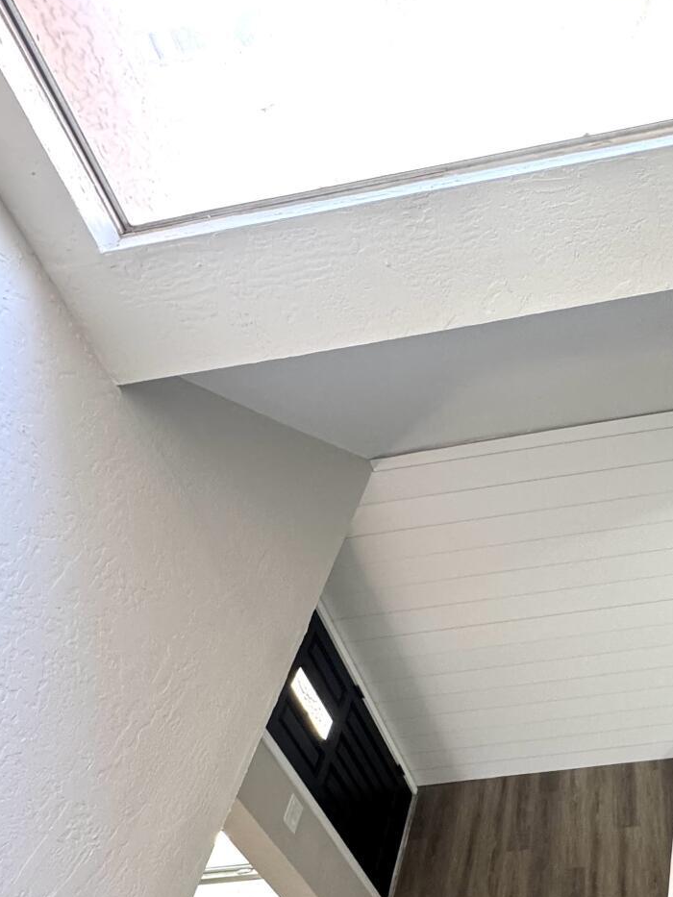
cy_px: 716
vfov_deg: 55.7
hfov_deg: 42.4
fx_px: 777
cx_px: 624
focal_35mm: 30
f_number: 2.2
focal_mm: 2.22
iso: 250
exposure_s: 1/99
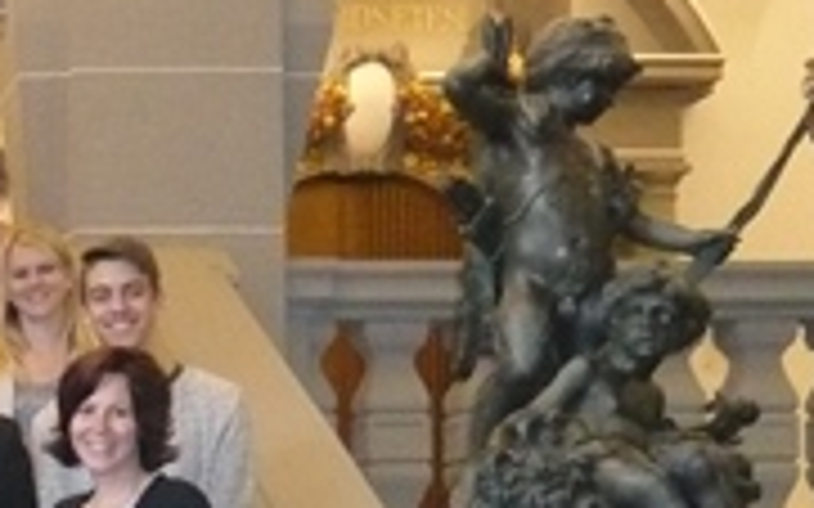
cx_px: -342
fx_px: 2240
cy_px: 654
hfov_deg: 18.6
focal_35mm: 101
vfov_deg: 12.6
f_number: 2.8
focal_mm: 4.6
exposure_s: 1/30
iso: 640
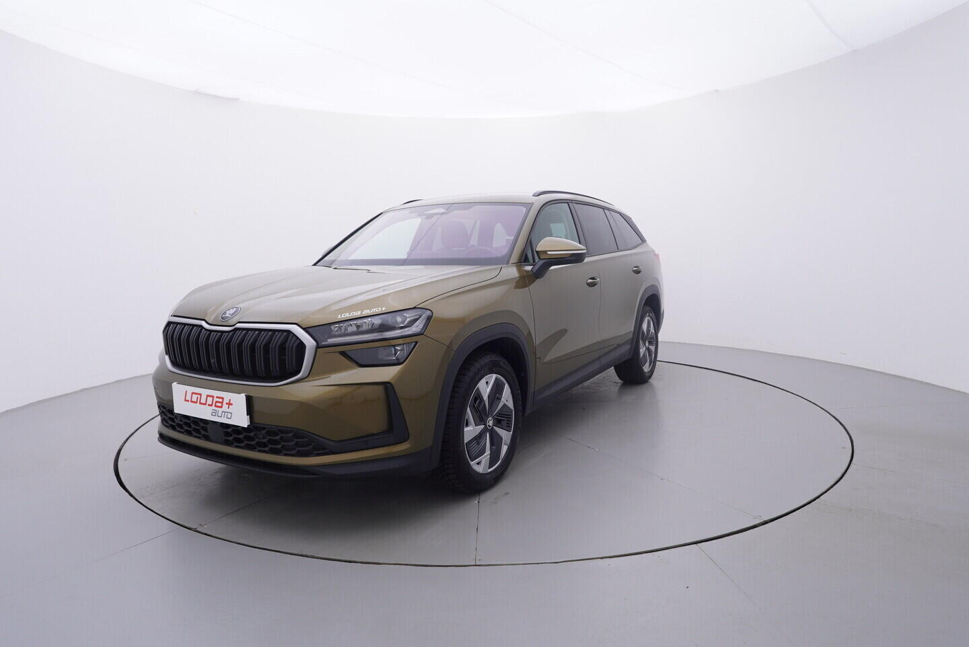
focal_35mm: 22
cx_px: 484
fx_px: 606
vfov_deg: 56.2
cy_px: 324
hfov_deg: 77.3
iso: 200
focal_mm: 15
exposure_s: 1/80
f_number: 5
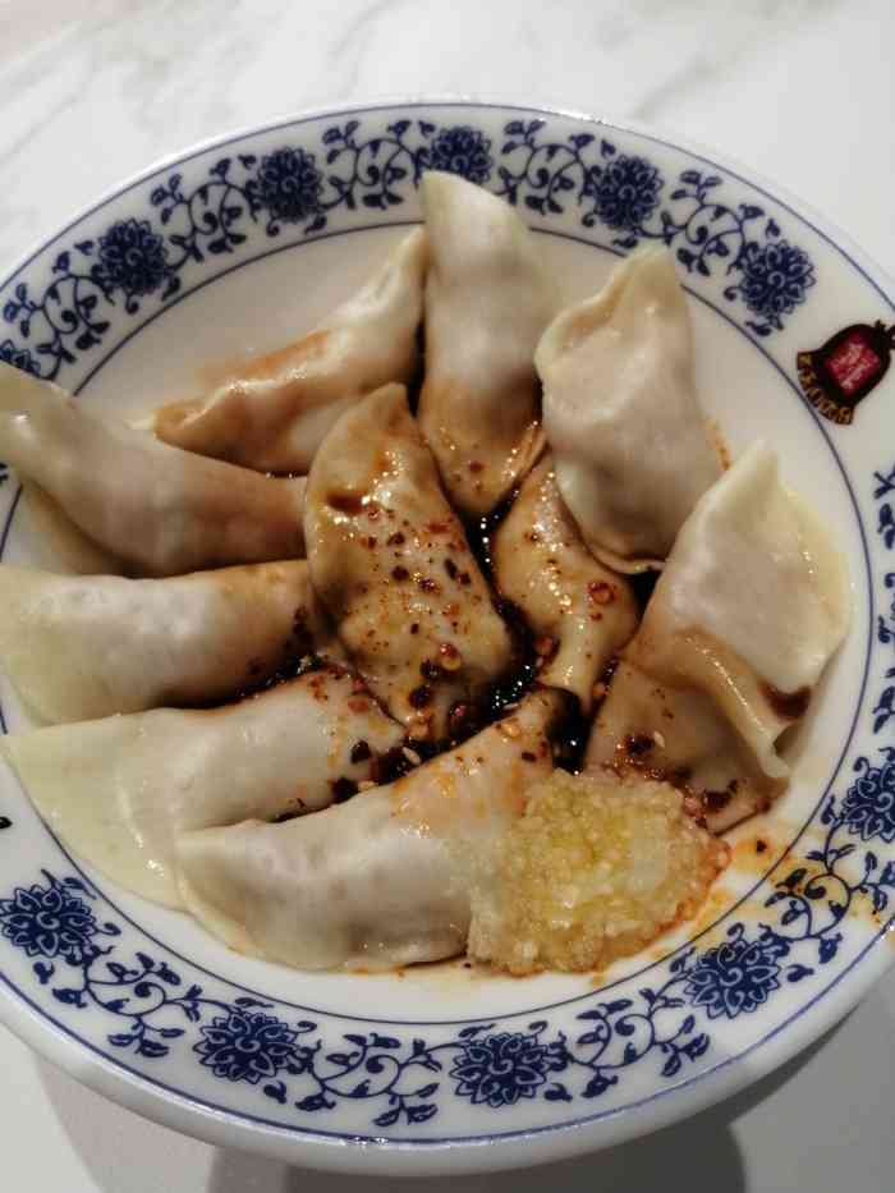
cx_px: 448
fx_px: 896
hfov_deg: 53.1
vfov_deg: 67.3
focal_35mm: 26
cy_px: 596
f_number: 1.8
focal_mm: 3.6
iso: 50
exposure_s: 1/100
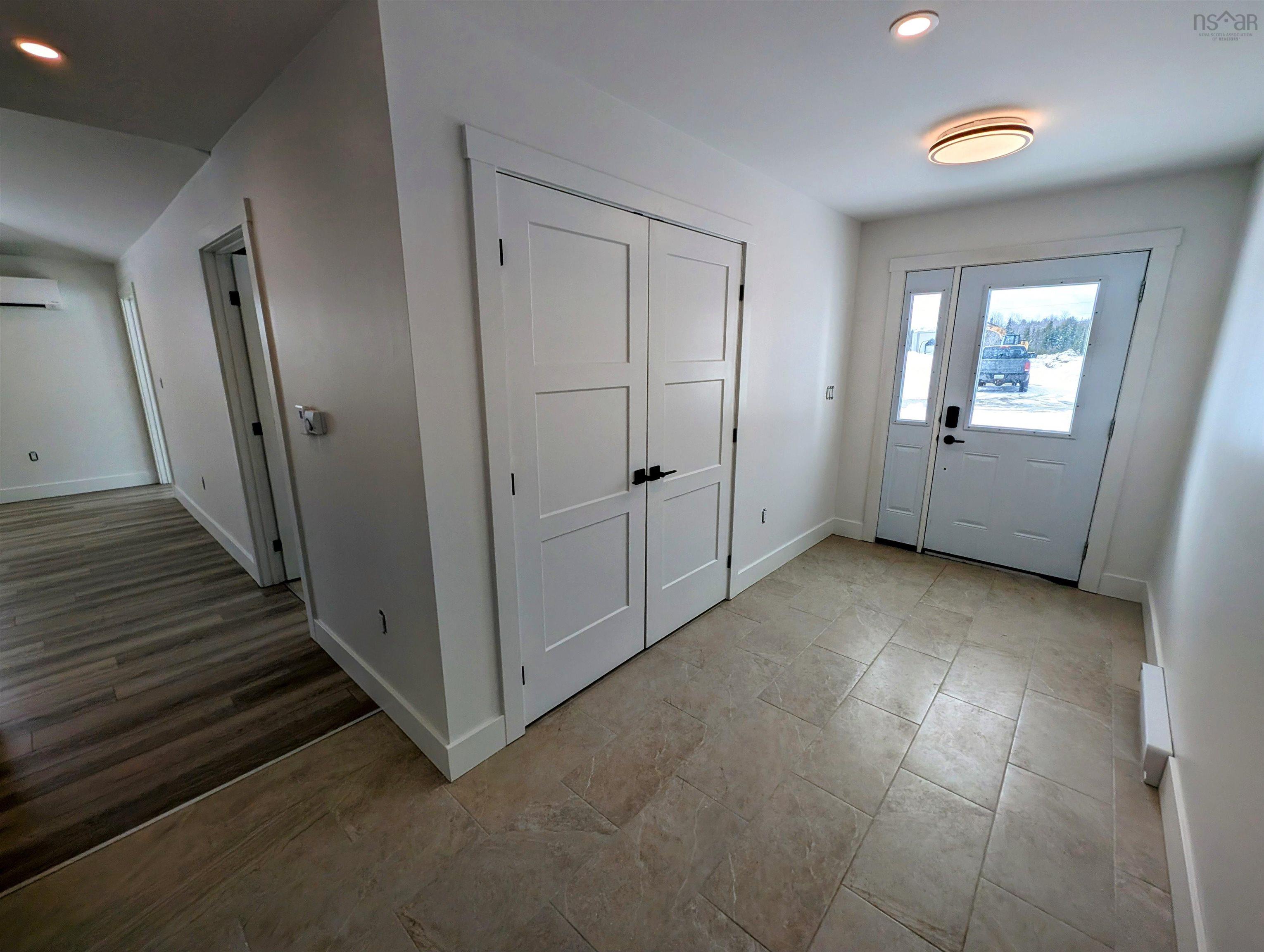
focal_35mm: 13
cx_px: 632
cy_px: 476
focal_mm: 1.95
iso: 46
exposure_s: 1/523
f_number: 2.2
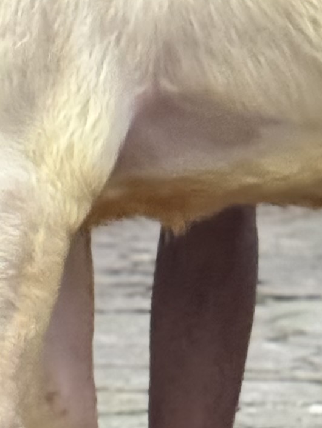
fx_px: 3396
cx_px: 170
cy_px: -309
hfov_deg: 5.4
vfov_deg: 7.1
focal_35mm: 274
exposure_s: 1/25
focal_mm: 6.76
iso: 640
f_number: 1.78
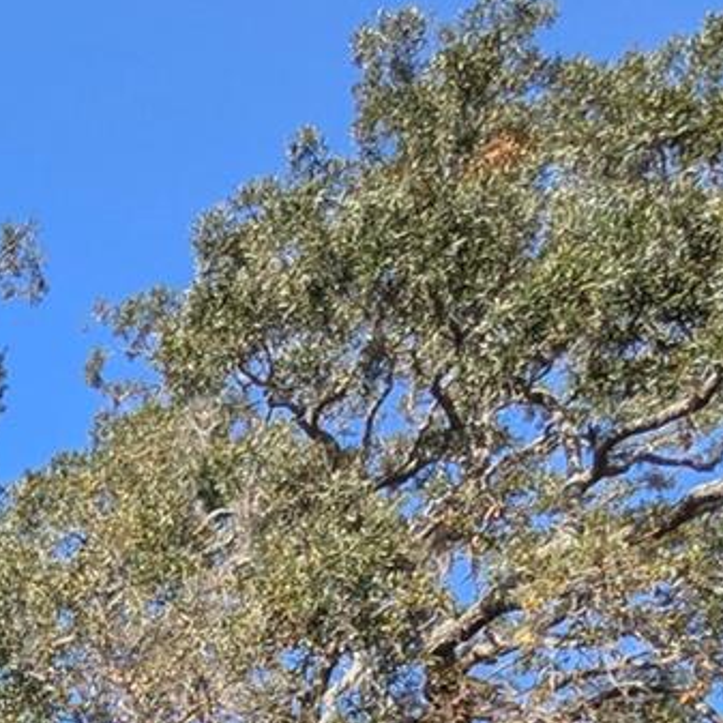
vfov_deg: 21.4
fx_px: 1583
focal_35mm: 67
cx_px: -333
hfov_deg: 21.8
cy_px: 1098
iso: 45
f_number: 2.2
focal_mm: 2.35
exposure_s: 1/1222
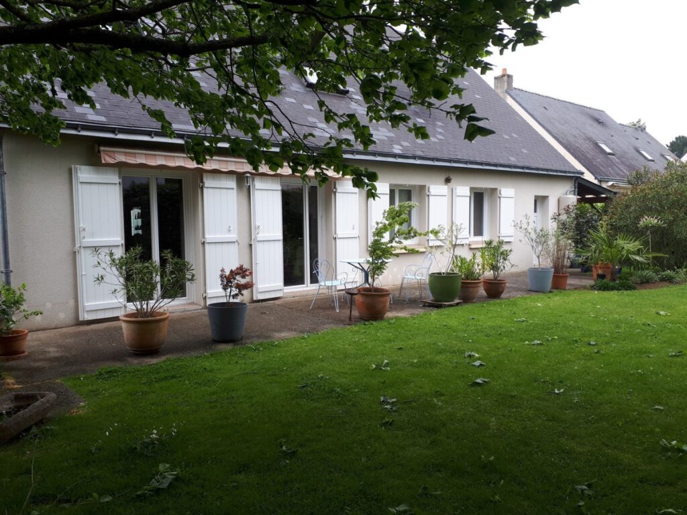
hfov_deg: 65.3
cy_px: 258
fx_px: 536
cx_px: 344
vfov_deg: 51.4
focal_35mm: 27
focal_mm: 3.6
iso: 40
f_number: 1.9
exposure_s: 1/290
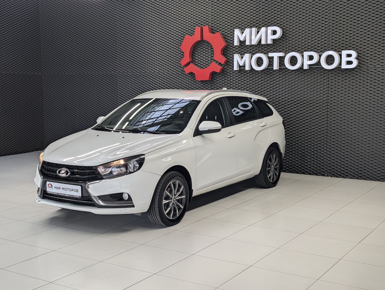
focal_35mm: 48
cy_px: 145
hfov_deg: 39.6
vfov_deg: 30.3
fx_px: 535
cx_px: 192
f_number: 1.85
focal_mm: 6.81
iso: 42
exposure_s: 1/180
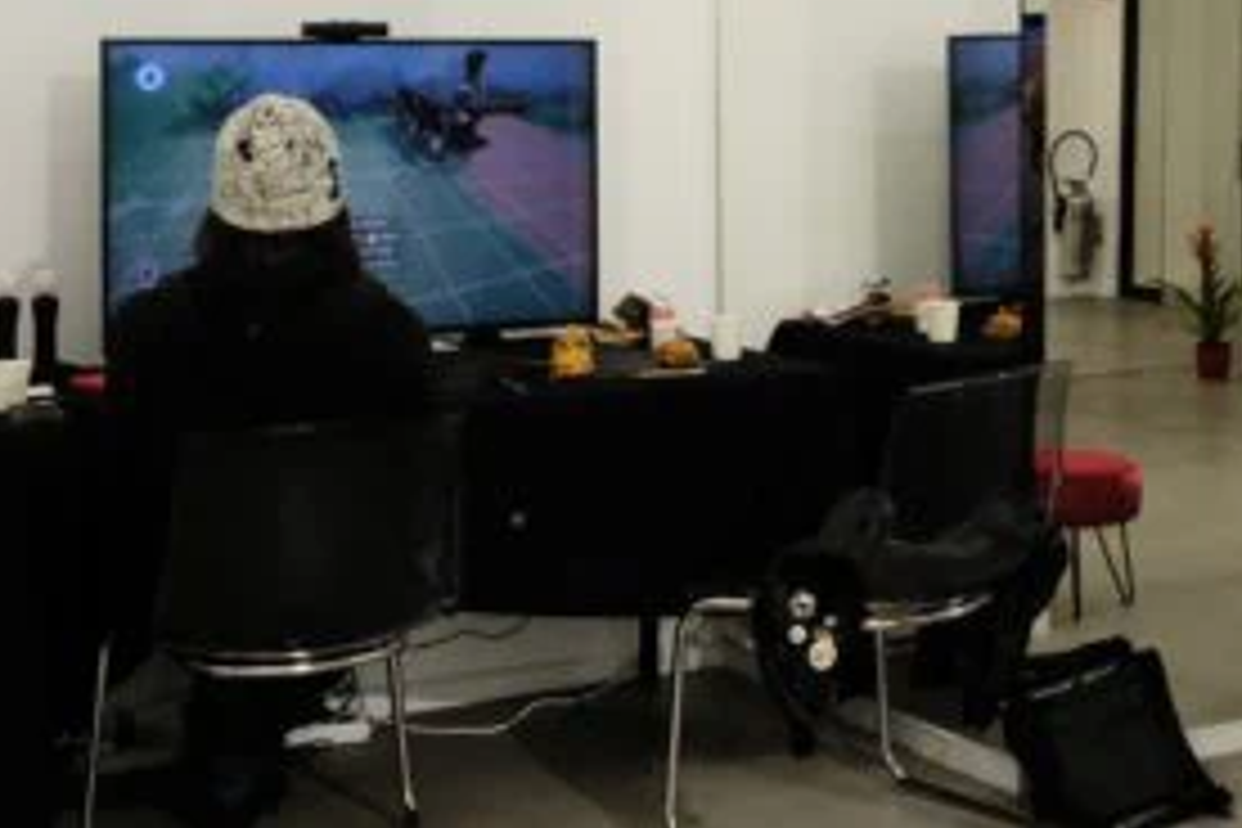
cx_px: 972
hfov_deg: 26.2
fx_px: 2622
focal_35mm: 76
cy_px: 83
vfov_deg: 17.7
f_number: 8
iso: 8000
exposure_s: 1/250
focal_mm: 27.7
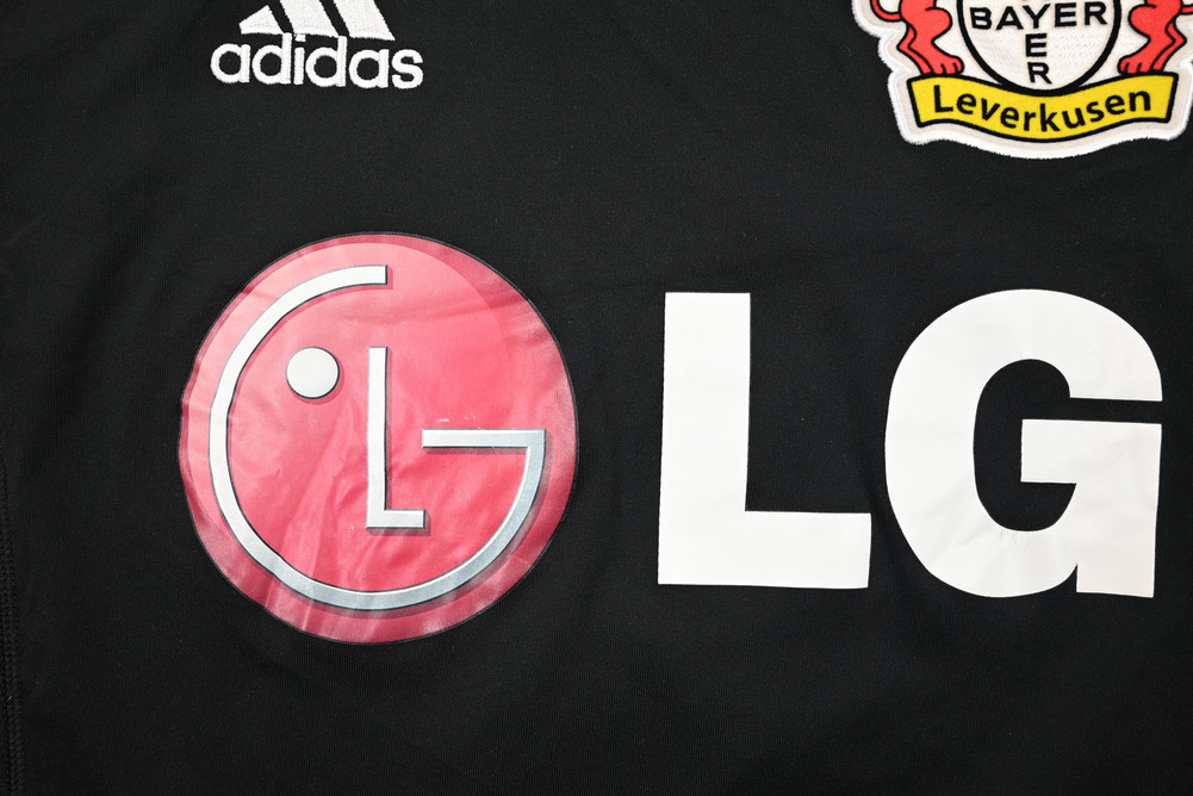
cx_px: 596
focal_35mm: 30
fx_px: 1011
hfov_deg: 61.1
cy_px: 398
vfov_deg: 43.0
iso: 200
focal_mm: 30.5
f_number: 4.8
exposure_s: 1/125
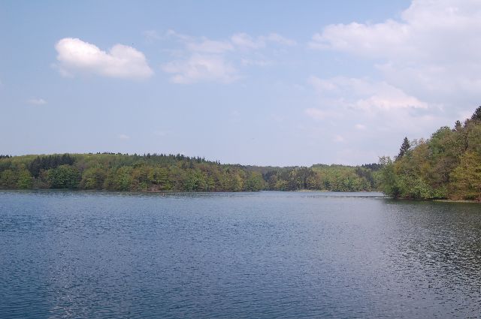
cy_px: 160
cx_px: 240
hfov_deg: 57.3
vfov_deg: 39.9
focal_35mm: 33
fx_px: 440
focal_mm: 22
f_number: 10
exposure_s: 1/200
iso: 400
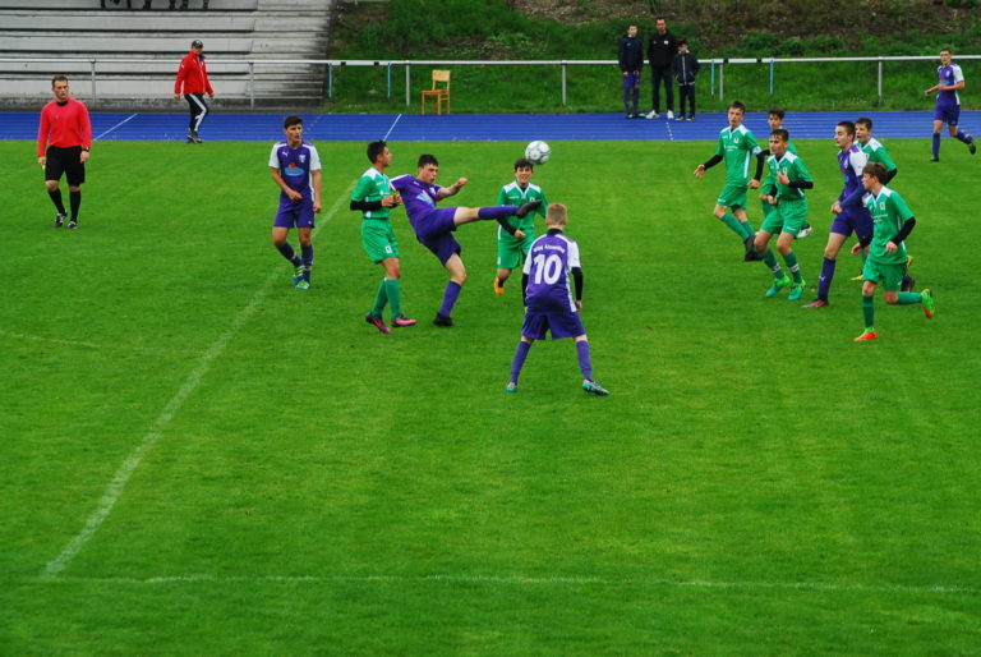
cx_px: 490
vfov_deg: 7.9
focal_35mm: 174
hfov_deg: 11.8
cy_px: 328
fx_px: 4747
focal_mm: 116
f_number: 5
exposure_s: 1/500
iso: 500
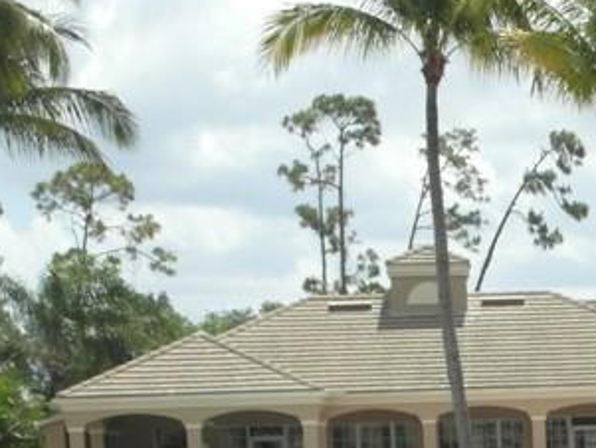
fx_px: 2463
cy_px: 737
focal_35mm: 143
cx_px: 800
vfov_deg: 10.0
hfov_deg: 13.3
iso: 80
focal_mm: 9.1
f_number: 4.9
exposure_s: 1/500
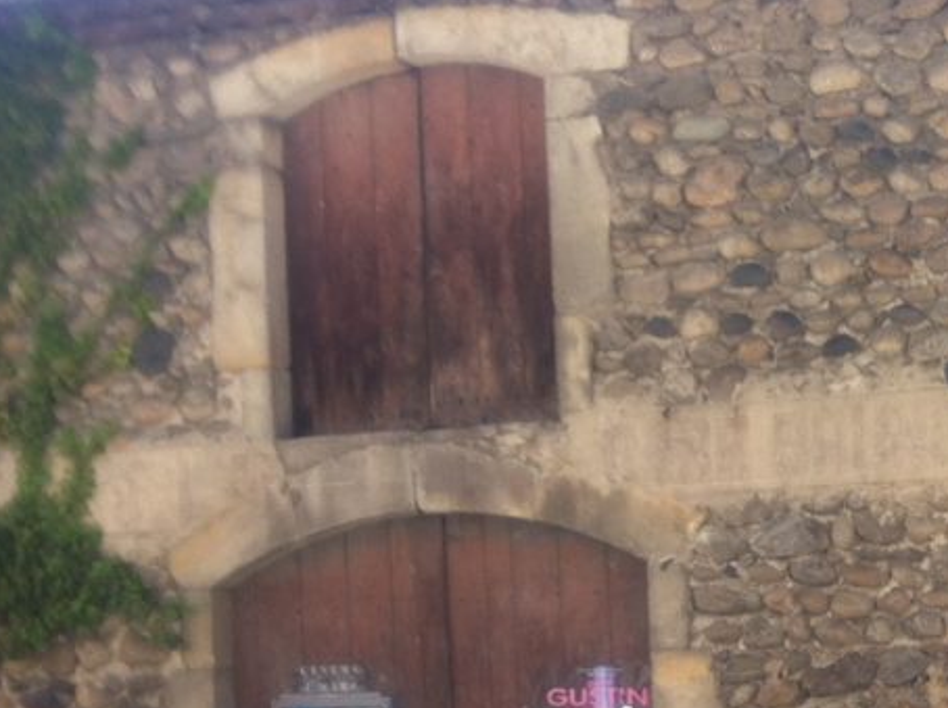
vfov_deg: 18.4
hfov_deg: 23.6
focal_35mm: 79
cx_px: 977
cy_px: 615
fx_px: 2160
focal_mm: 3.85
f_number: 2.8
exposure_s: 1/318
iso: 80
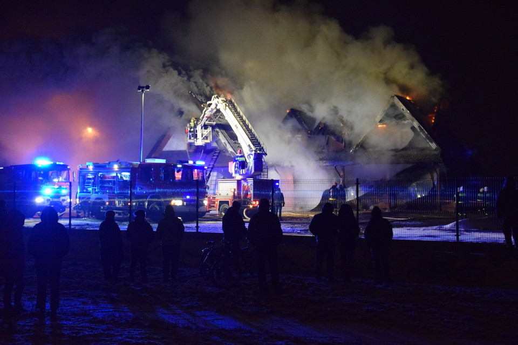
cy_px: 172
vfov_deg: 28.0
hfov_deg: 41.1
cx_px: 259
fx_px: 690
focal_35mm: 48
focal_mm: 32
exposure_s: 1/40
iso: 6400
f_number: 4.2
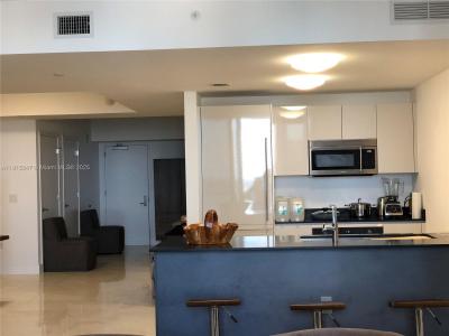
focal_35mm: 52
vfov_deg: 28.0
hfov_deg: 36.8
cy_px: 168
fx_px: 674
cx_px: 224
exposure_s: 1/60
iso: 125
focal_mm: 6
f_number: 2.4
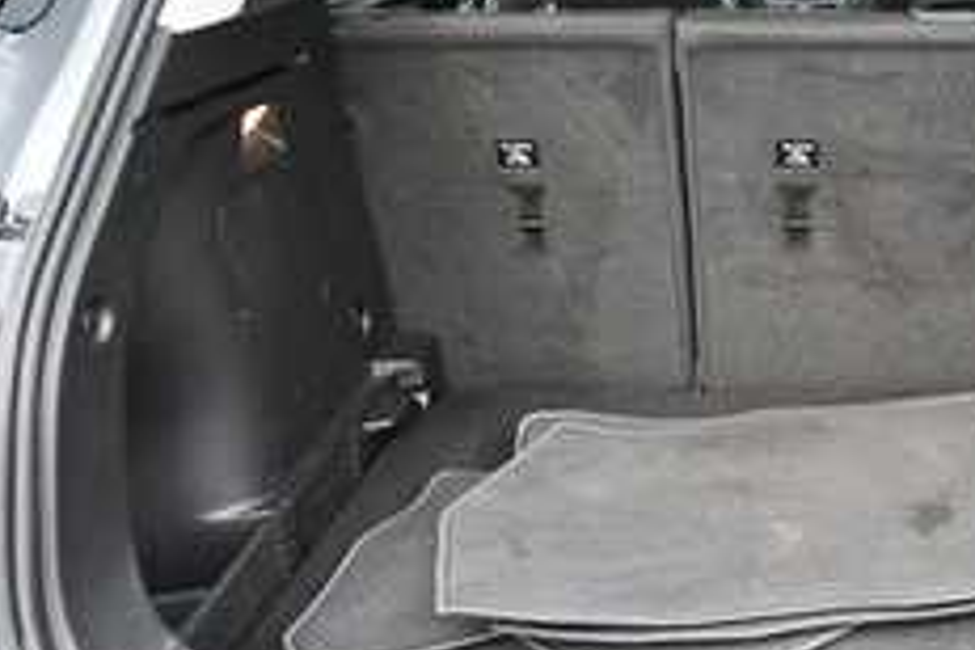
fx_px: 1408
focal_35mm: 52
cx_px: 802
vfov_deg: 25.9
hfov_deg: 36.7
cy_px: 264
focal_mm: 20
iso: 800
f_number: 5.6
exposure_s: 1/160
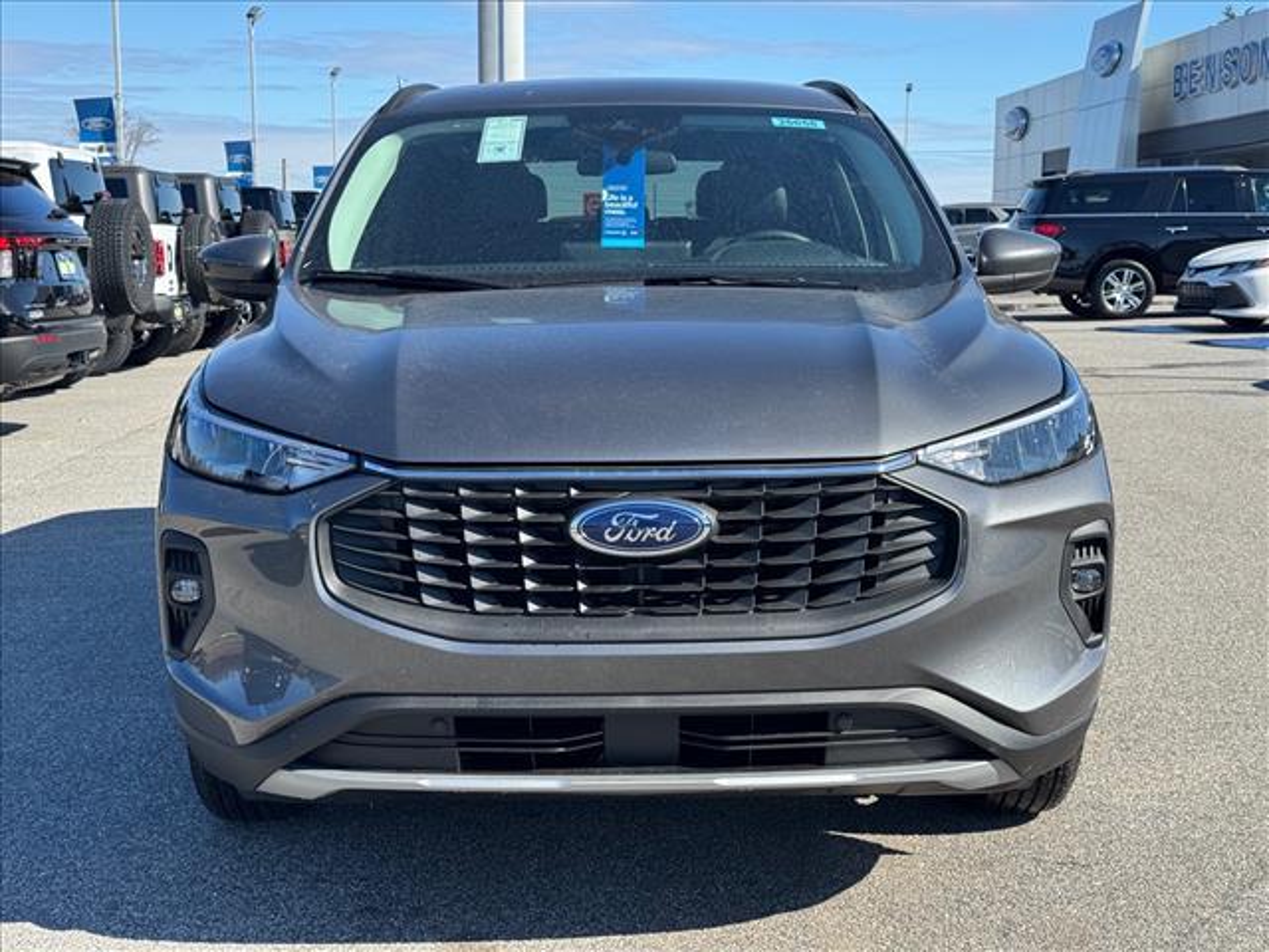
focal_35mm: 48
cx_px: 634
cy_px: 476
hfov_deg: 39.7
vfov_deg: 30.3
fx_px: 1760
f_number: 1.78
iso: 64
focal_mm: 6.76
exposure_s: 1/1818
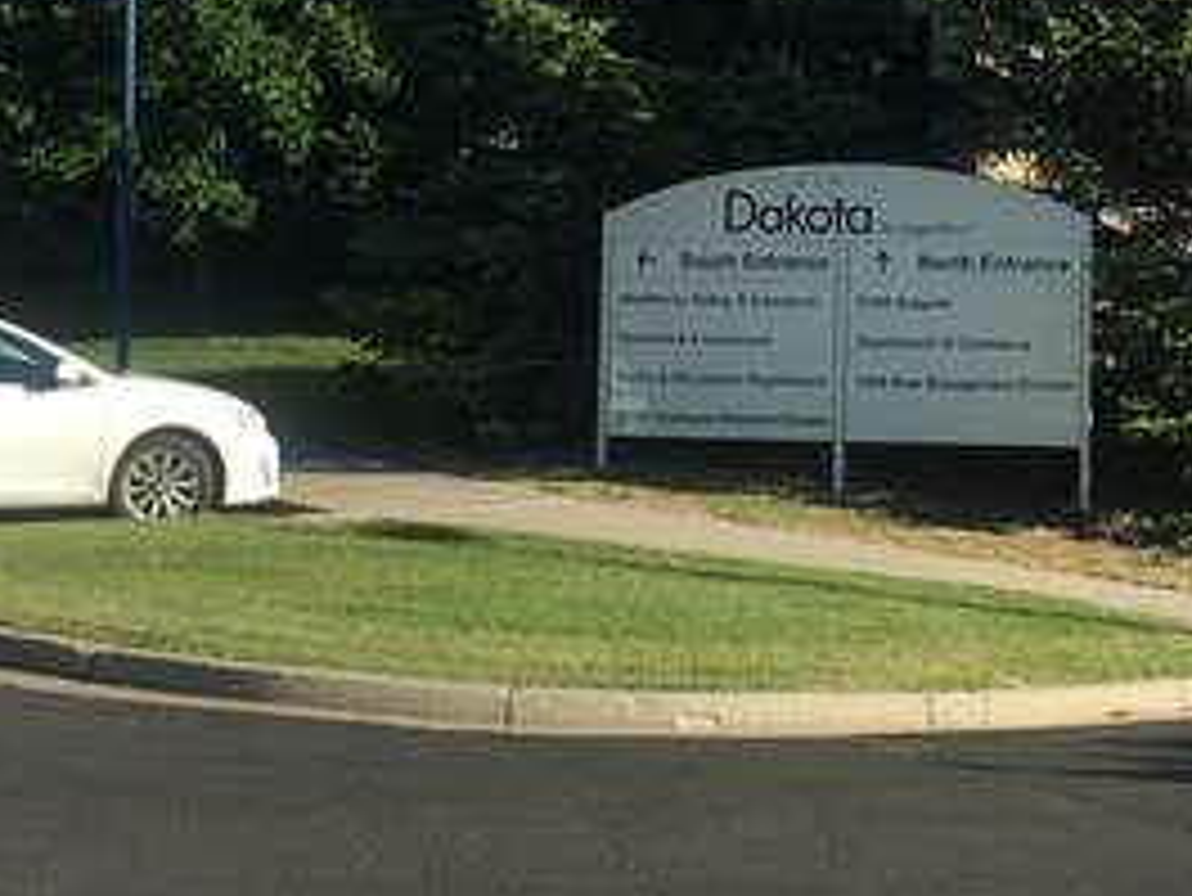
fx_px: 2894
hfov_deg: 23.0
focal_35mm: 84
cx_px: 922
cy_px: 77
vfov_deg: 17.3
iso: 25
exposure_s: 1/1115
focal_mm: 4.15
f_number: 2.2
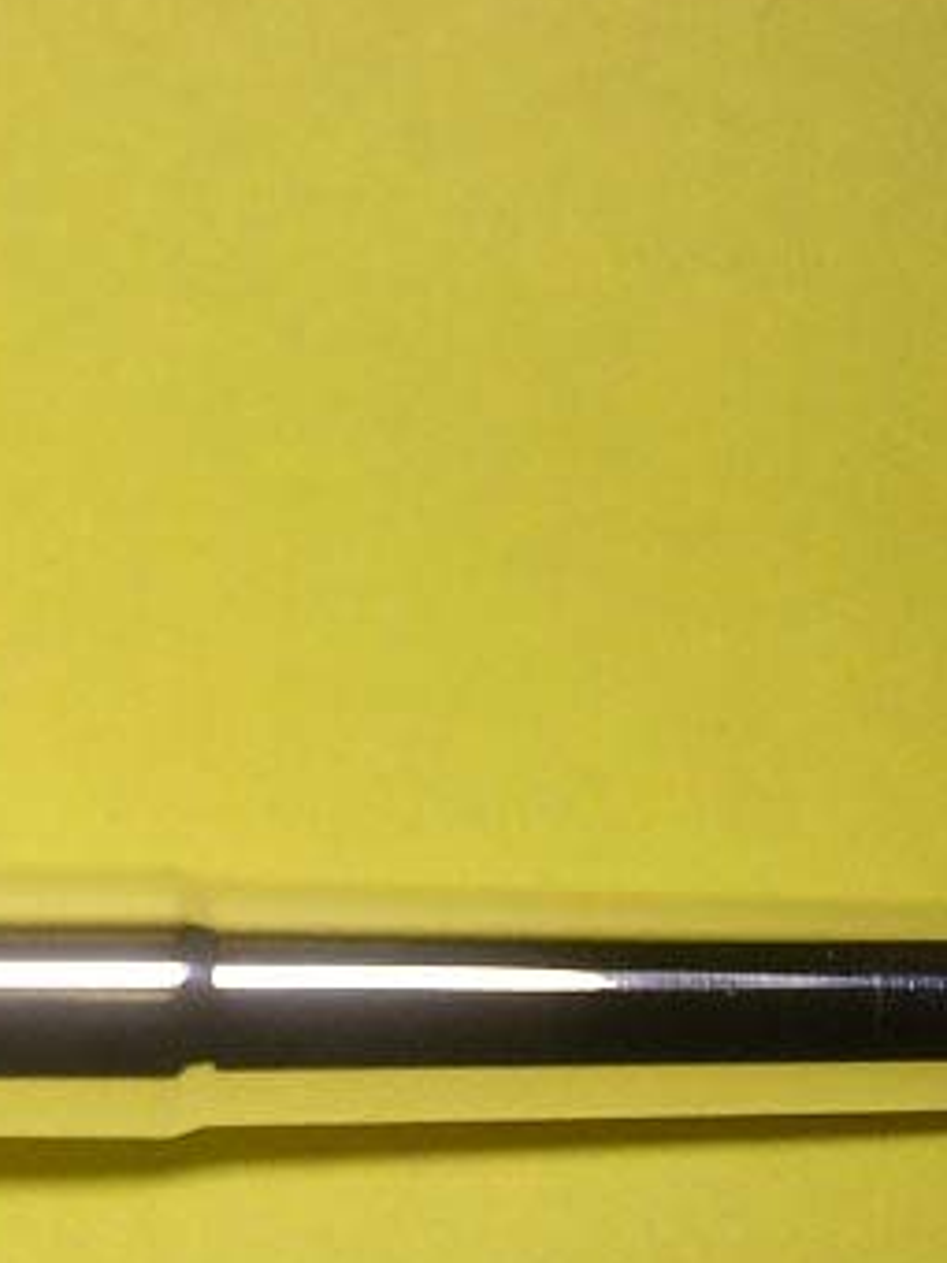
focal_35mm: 96
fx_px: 3502
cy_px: 832
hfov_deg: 15.1
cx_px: 7
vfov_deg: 20.4
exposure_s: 1/60.5
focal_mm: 6.6
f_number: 3.1
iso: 100
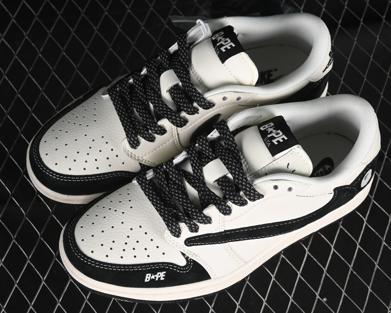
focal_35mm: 85
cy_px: 156
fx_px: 984
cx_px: 208
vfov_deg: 18.1
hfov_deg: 22.5
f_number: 7.1
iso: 160
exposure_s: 1/60
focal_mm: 50
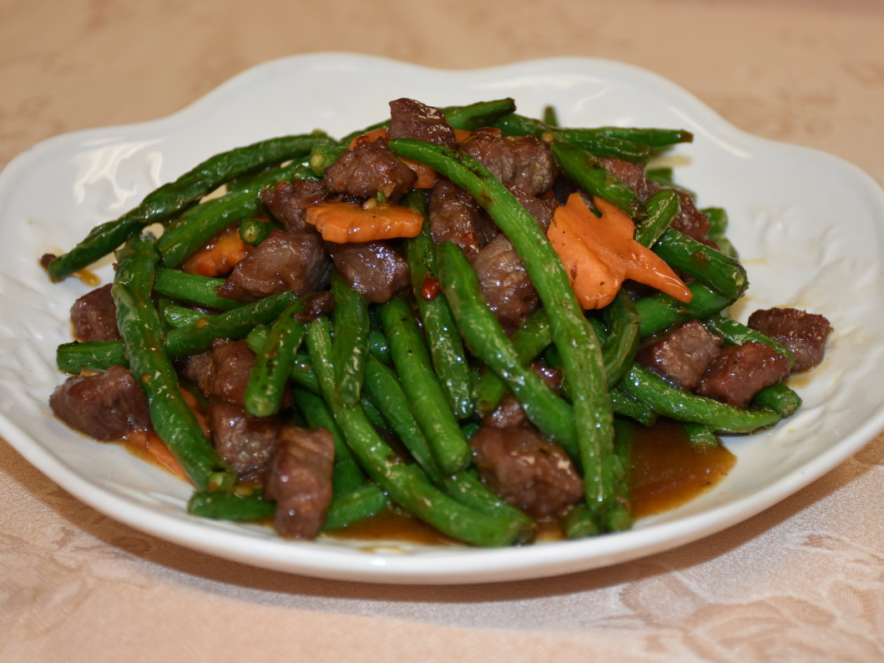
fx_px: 2170
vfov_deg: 17.4
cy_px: 332
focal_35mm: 85
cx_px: 447
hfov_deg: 23.0
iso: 400
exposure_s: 1/60
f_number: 4.8
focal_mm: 52
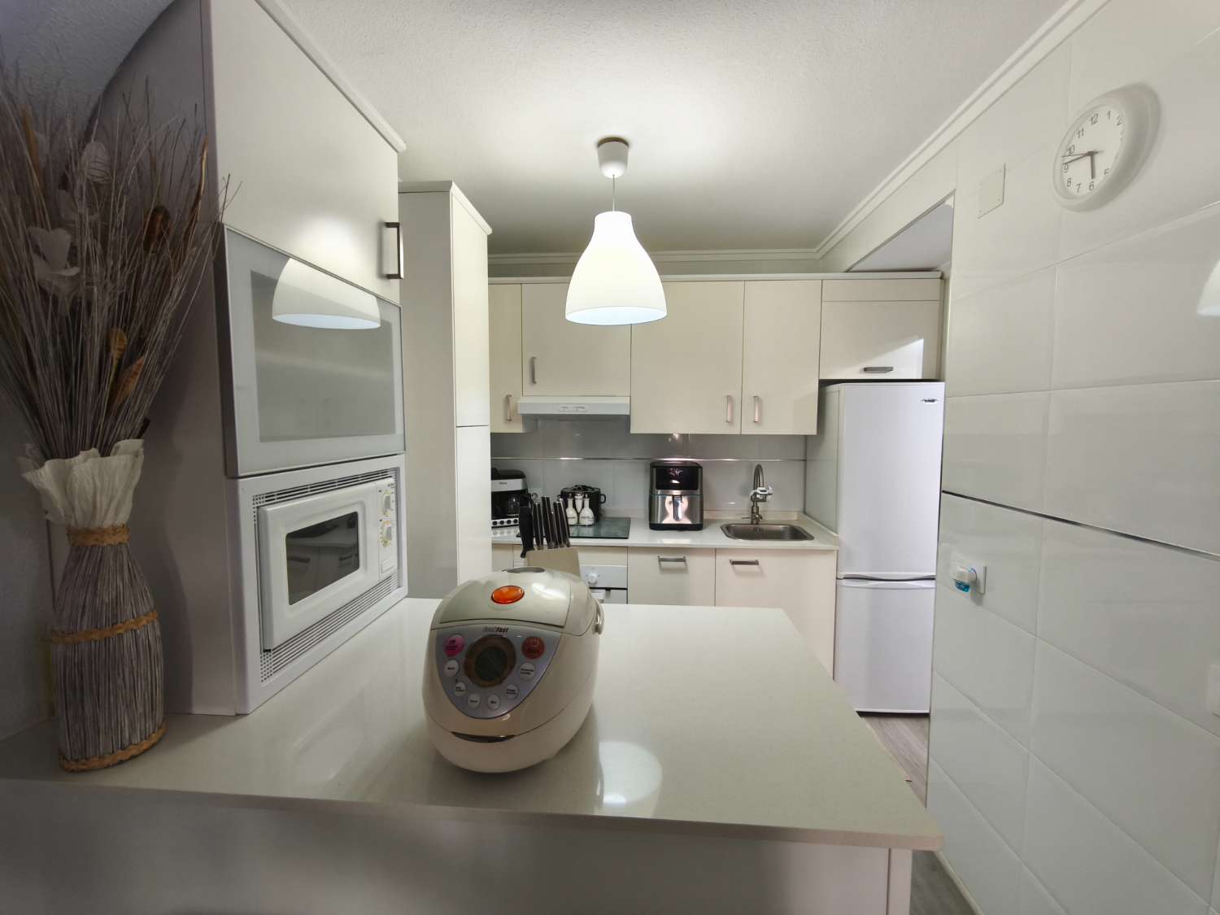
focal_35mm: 15
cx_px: 610
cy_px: 458
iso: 250
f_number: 2.2
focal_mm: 1.91
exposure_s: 1/33.3
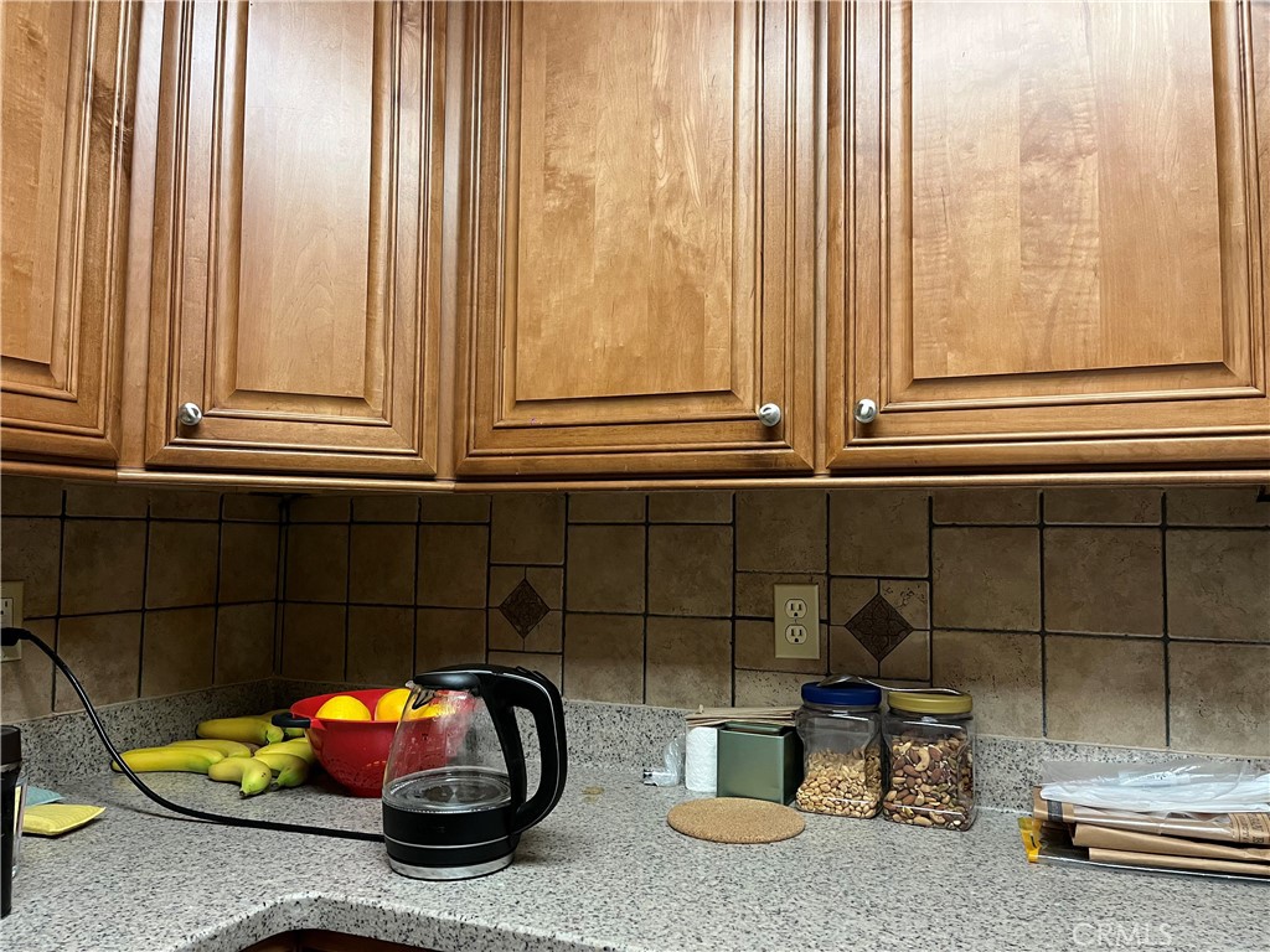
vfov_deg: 53.1
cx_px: 635
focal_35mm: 26
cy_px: 476
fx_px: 954
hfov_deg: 67.3
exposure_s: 1/60
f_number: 1.6
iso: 320
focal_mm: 5.1
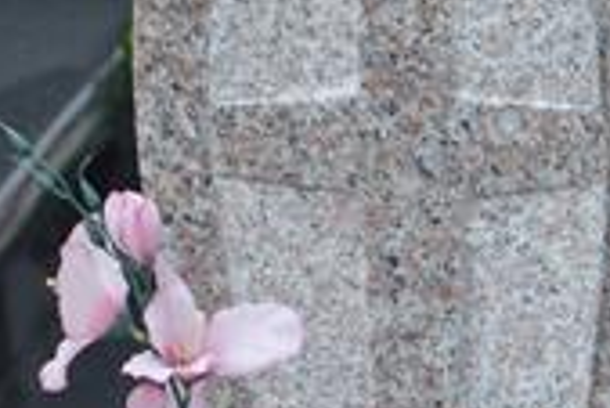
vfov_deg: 5.4
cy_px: 592
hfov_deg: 8.0
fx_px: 4323
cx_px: 827
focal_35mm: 255
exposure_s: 1/125
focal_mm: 45
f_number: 5.6
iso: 200
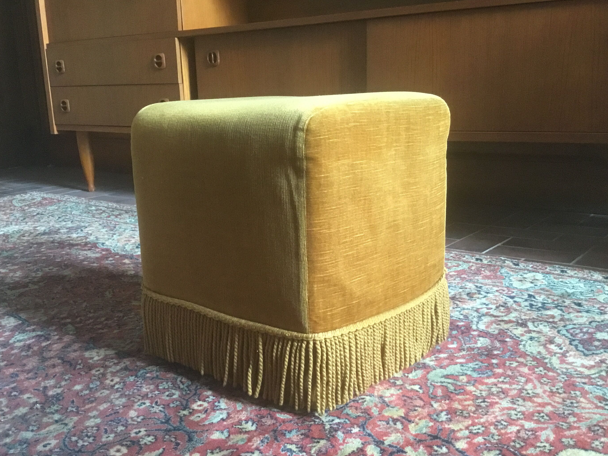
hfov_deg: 50.1
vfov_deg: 38.6
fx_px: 650
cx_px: 276
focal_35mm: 37
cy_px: 253
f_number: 2.4
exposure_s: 1/17
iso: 250
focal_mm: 3.3
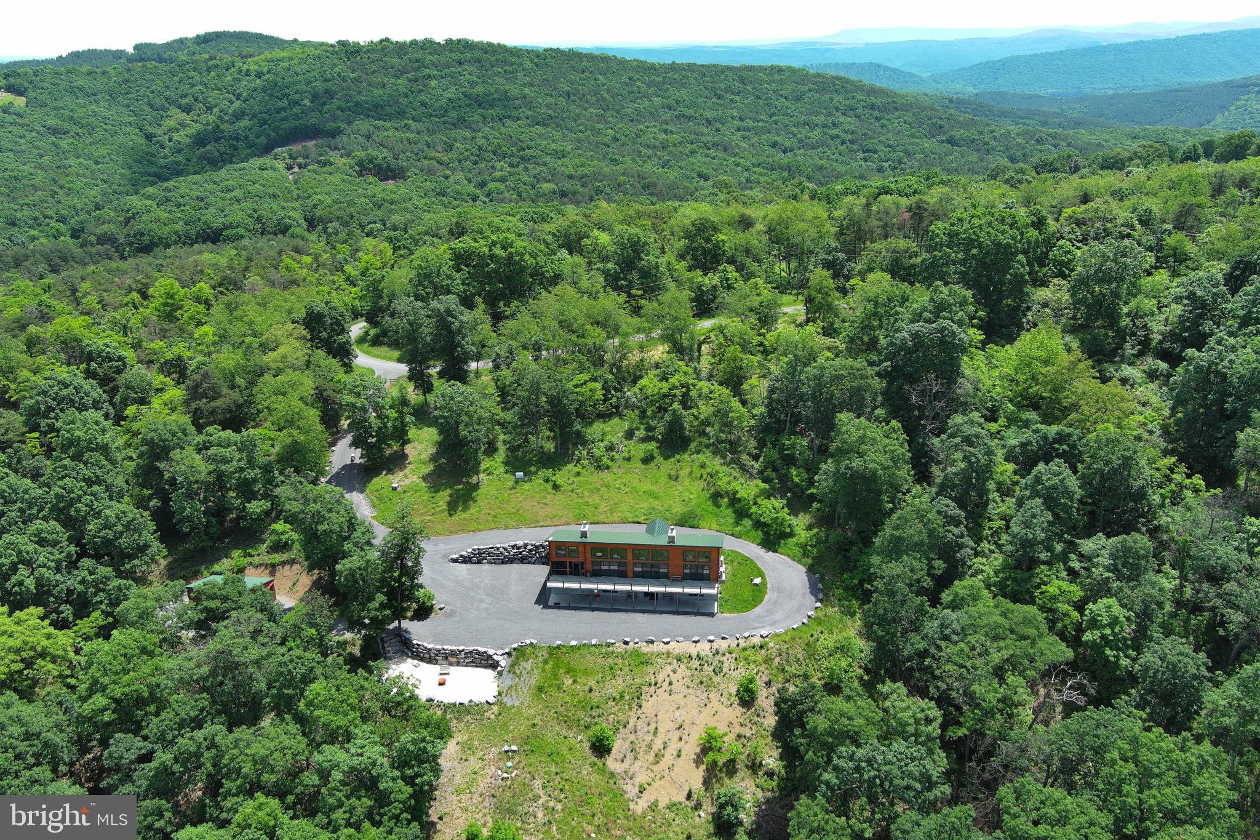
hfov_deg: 63.7
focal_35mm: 29
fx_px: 1015
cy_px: 420
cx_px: 630
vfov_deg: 45.0
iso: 100
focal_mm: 10.57
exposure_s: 1/567
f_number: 2.8
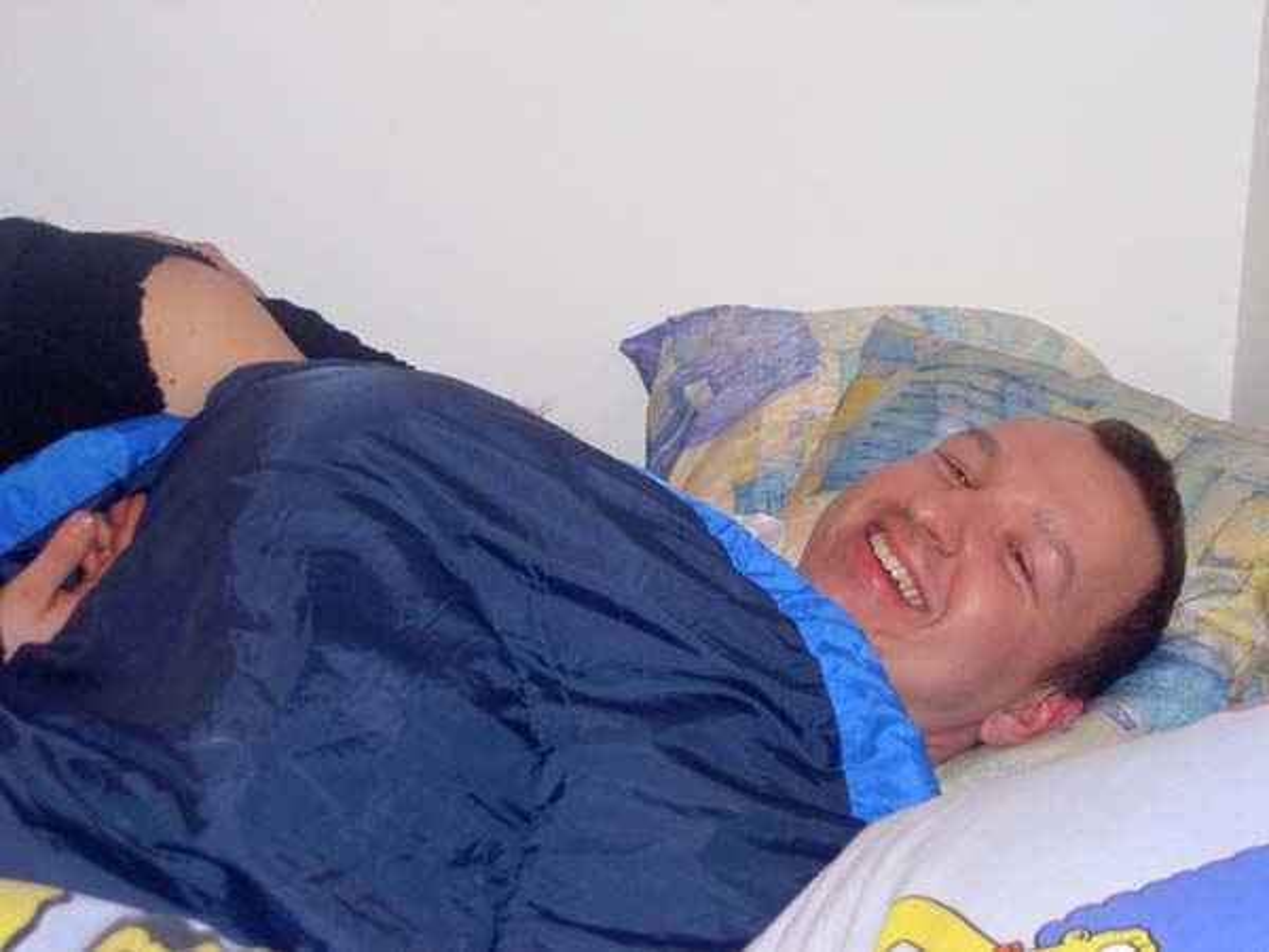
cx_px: 634
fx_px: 3079
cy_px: 476
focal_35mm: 84
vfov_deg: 17.6
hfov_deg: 23.3
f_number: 4.1
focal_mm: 17.4
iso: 100
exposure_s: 1/78.1
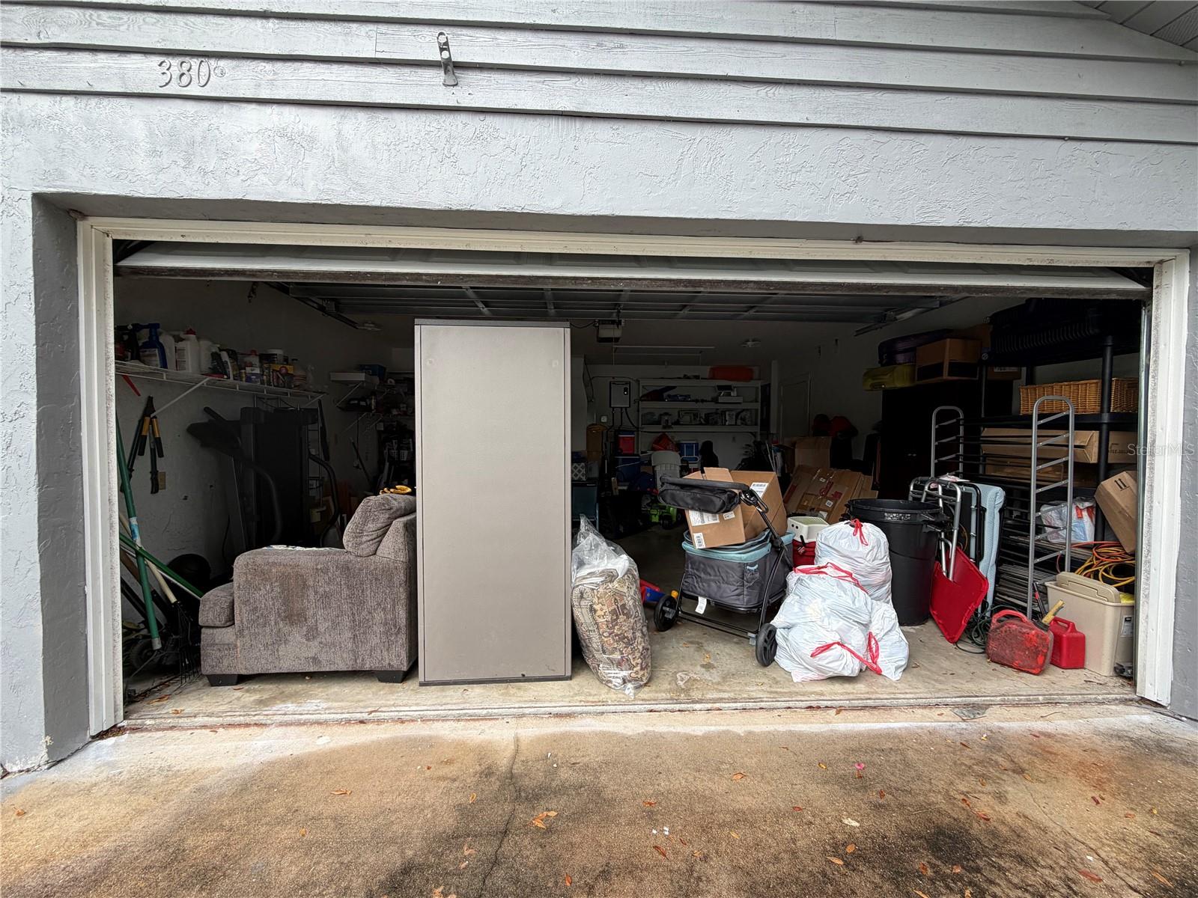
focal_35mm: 14
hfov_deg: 102.1
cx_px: 599
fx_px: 485
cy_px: 449
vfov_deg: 85.7
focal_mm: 2.22
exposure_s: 1/154
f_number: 2.2
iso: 40
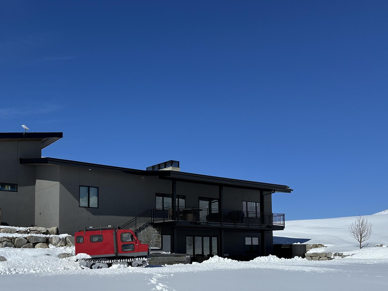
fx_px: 404
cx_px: 142
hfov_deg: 50.7
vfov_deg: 38.7
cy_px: 215
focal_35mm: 36
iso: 80
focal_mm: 6.86
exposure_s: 1/18519
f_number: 1.78
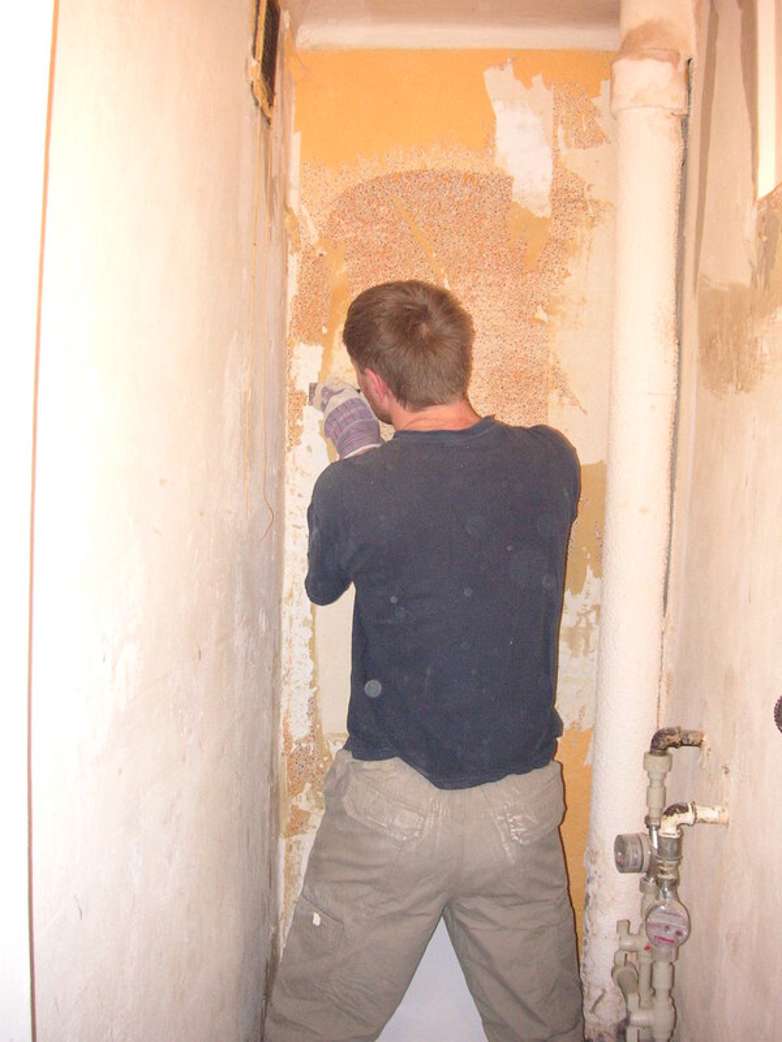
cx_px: 391
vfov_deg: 50.1
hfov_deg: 38.7
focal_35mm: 37
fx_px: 1114
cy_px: 521
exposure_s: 1/45
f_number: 2.8
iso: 160
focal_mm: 6.1
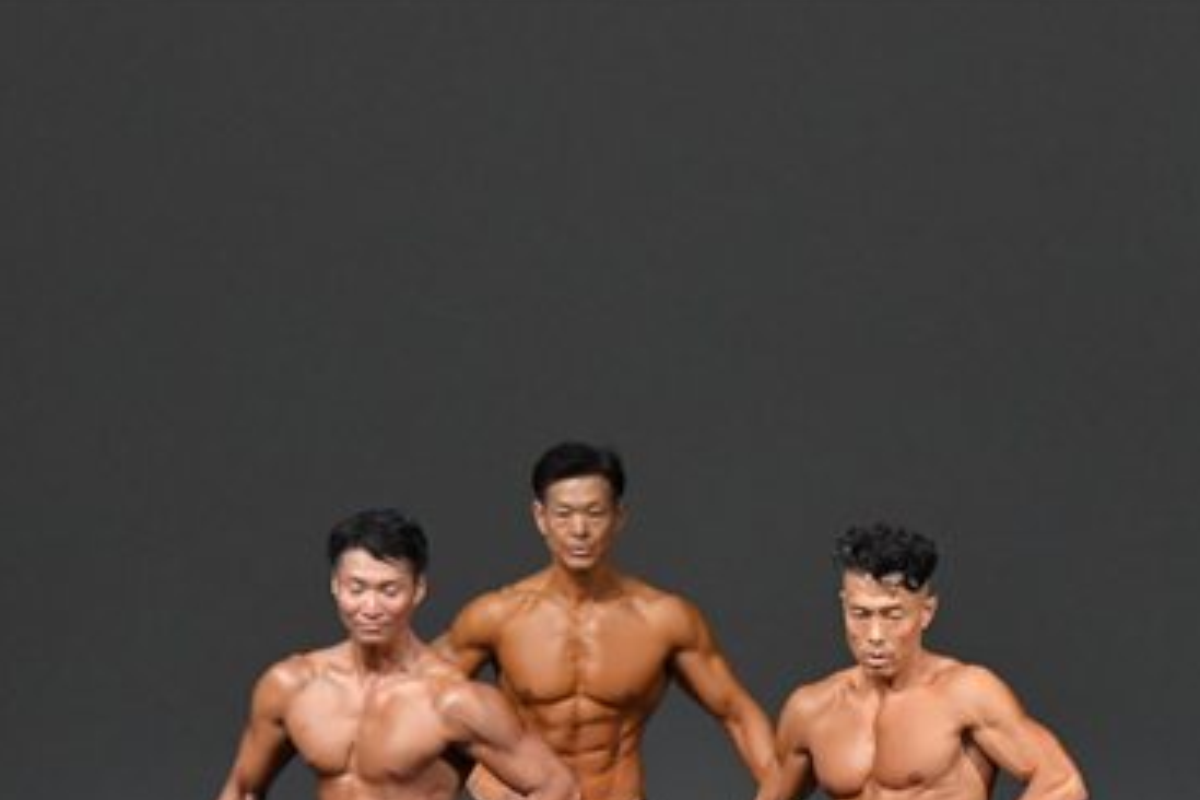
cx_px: 1234
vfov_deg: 3.2
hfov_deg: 4.8
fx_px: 14266
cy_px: 826
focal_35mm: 428
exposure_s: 1/400
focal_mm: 135
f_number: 5.6
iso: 4000
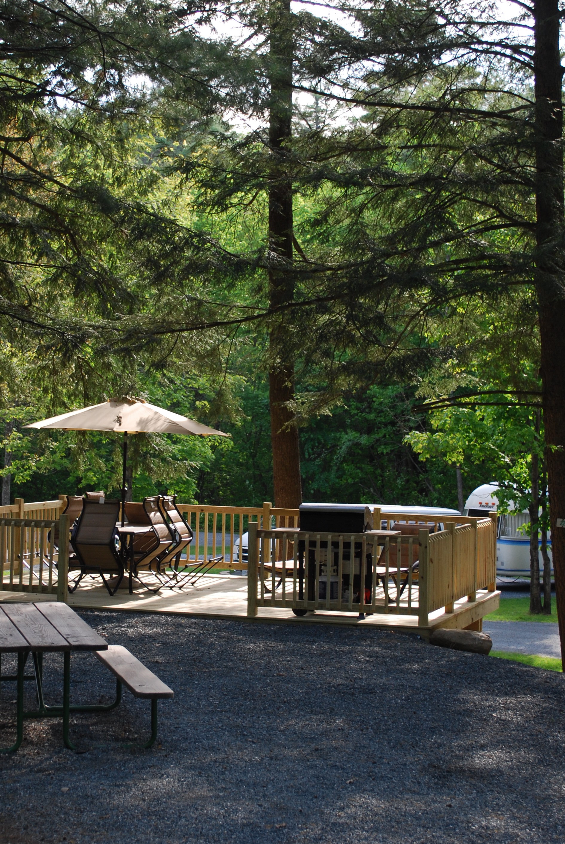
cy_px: 404
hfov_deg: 19.4
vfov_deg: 28.8
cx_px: 182
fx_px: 1643
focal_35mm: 70
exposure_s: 1/125
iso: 200
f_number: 5.6
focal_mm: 34
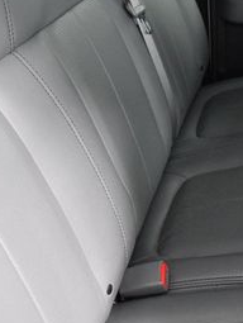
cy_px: 92
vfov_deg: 29.4
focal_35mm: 65
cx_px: 166
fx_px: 607
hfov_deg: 22.5
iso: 2500
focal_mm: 18
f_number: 3.5
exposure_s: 1/50
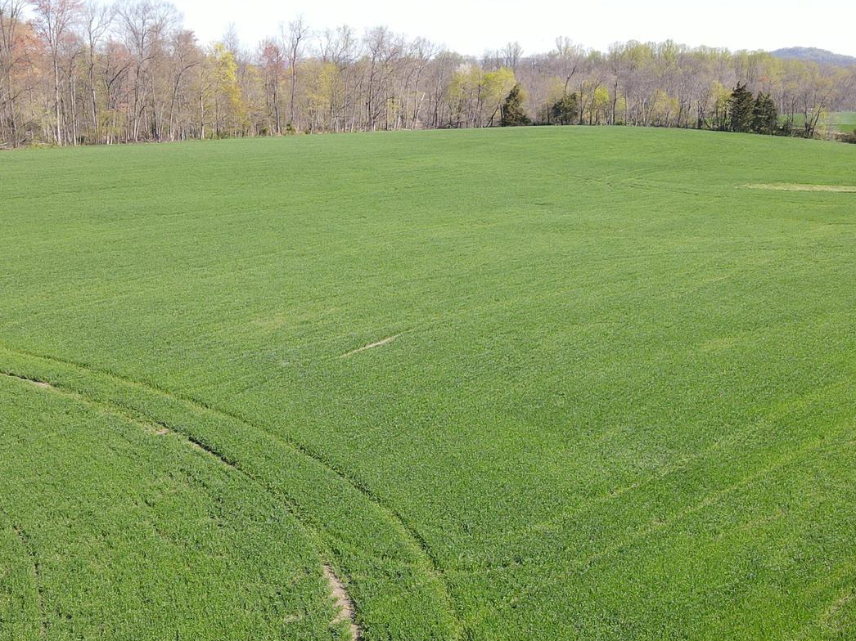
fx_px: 1162
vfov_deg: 30.7
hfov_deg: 40.4
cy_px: 401
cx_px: 484
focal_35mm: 47
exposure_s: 1/240
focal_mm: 4.5
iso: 100
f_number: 2.8
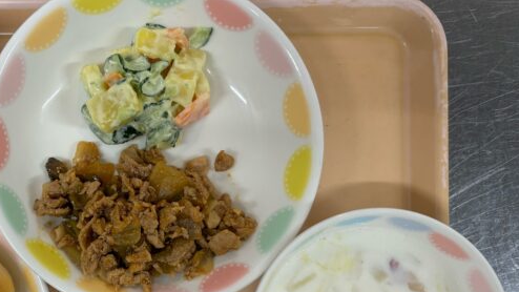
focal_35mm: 44
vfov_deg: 26.8
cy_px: 217
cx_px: 126
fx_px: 606
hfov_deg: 44.7
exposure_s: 1/120
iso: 100
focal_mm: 5.96
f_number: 1.6
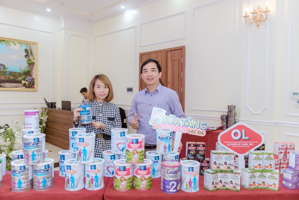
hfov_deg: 63.7
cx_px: 150
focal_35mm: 29
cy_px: 100
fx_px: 241
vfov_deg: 45.0
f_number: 2.8
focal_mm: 29
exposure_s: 1/160
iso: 500
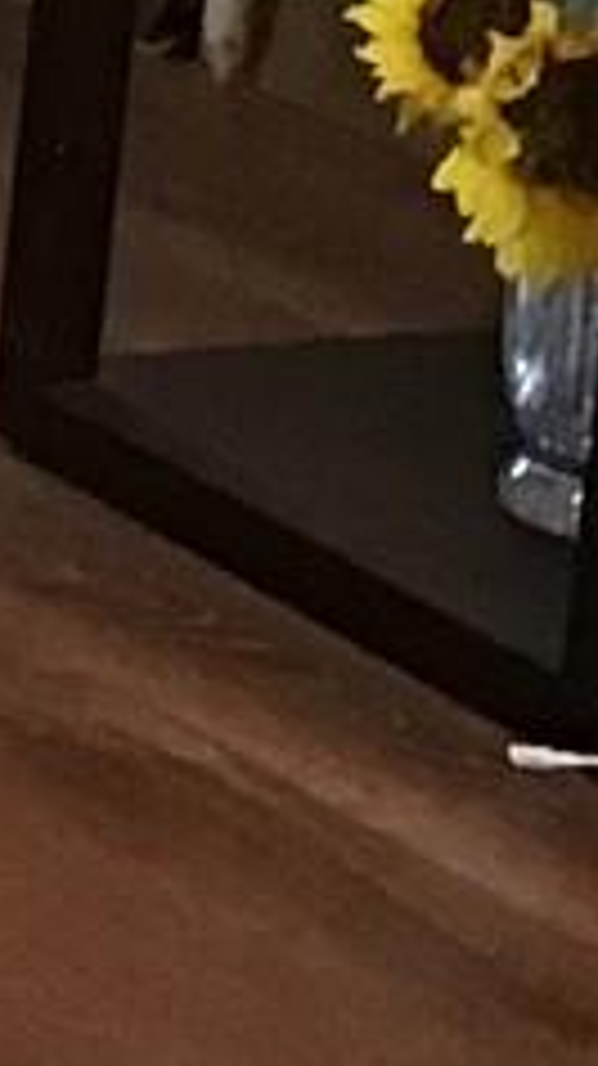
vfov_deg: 7.3
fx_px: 8246
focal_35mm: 292
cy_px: -616
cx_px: -3354
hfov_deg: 3.5
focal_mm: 3.3
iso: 100
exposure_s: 1/30
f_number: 2.4
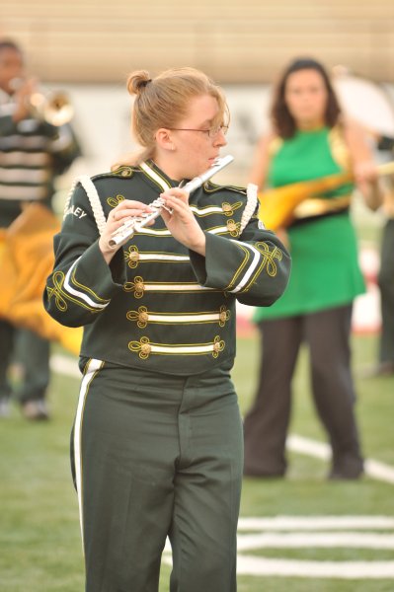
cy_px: 296
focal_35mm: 300
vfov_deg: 6.9
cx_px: 197
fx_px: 4933
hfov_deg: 4.6
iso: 200
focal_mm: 200
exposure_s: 1/200
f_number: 2.8
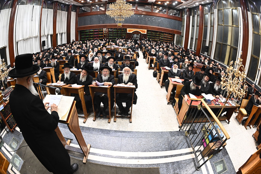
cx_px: 130
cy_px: 87
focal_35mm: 16
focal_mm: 16
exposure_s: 1/200
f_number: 6.3
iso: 2500
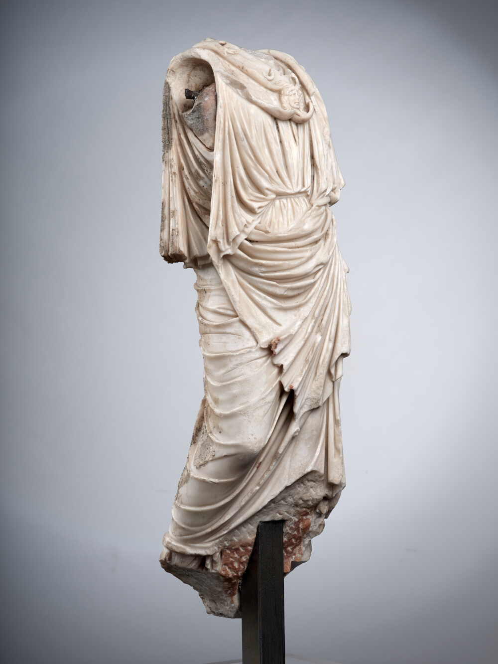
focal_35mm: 63
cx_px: 249
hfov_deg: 23.3
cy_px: 332
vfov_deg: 30.7
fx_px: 1208
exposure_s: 1/125
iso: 200
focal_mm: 80
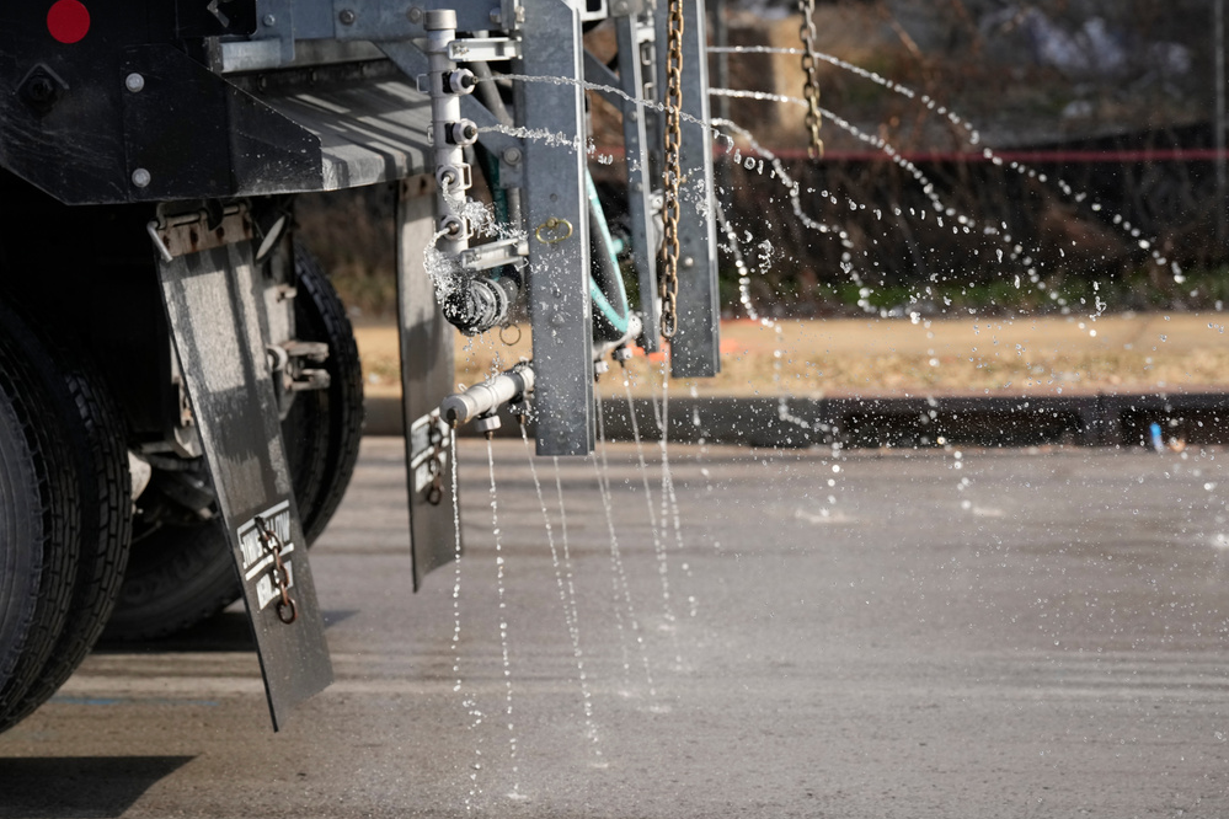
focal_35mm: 123
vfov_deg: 11.1
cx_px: 610
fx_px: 4199
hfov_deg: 16.7
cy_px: 408
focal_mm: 120
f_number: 5
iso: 1000
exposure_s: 1/2500
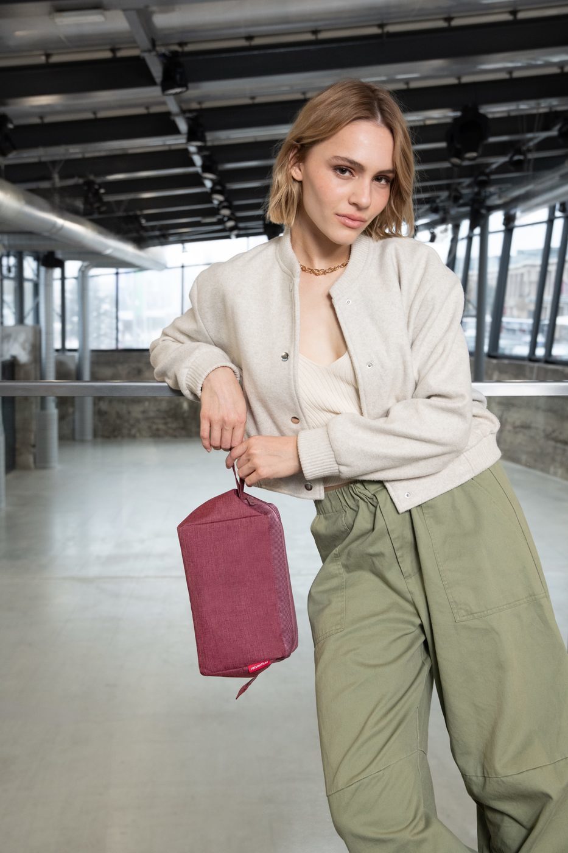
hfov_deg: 31.9
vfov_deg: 46.4
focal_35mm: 42
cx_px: 284
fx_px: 994
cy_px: 426
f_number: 5.6
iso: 1250
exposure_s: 1/125
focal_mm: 42
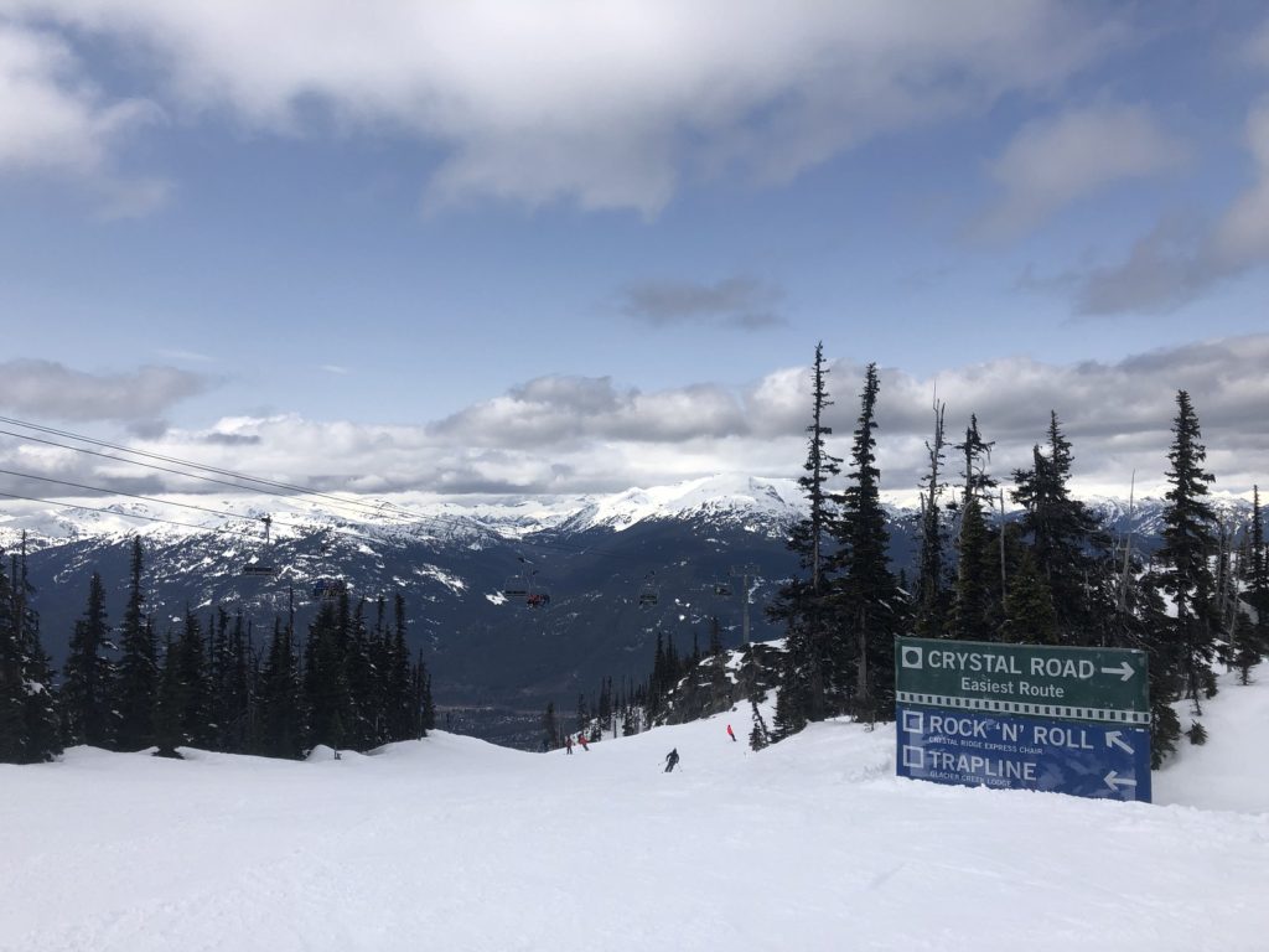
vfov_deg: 49.7
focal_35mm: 28
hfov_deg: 63.4
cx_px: 634
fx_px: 1026
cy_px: 476
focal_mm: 3.99
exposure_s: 1/5348
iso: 20
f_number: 1.8
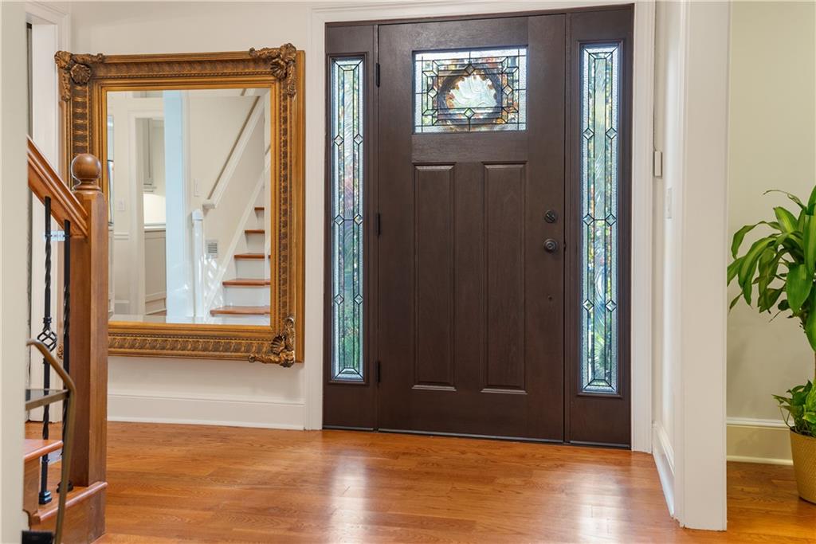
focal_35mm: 35
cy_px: 272
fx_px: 793
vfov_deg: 37.9
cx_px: 408
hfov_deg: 54.4
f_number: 5.6
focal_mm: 35
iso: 250
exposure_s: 1/1.25
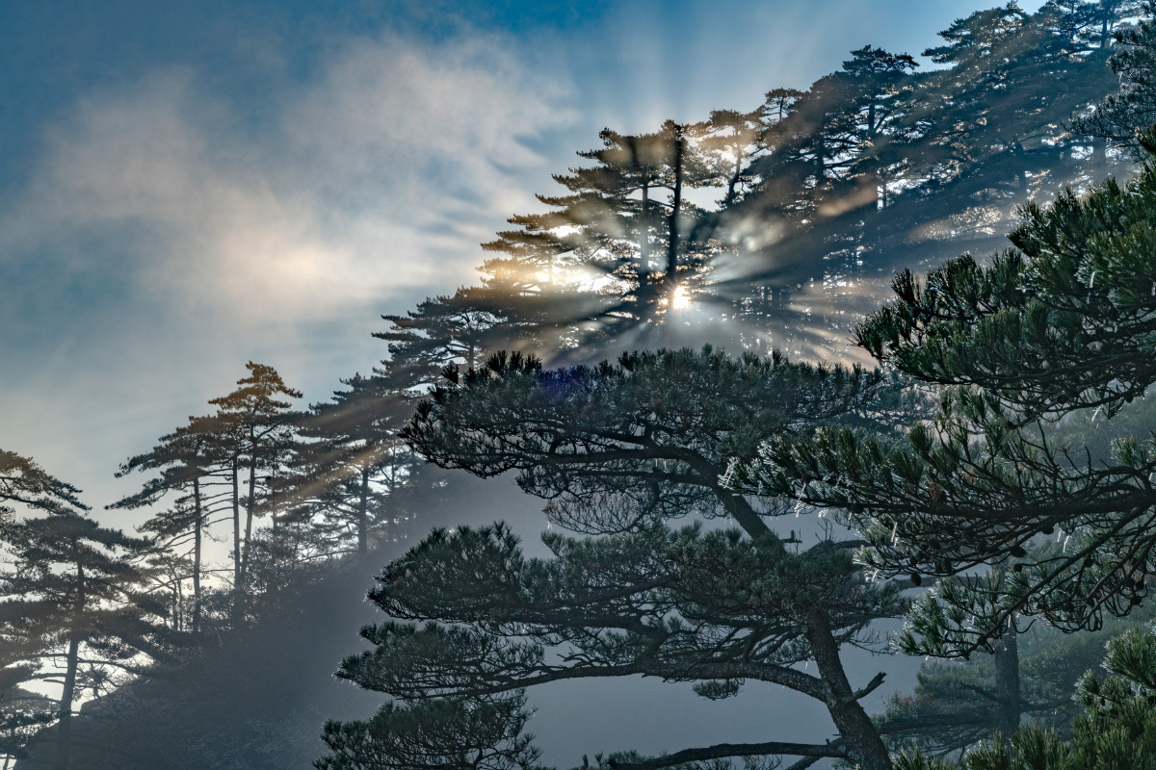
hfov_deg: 25.4
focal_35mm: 80
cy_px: 385
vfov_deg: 17.1
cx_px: 578
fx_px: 2569
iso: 100
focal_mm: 80
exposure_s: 1/100
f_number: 20
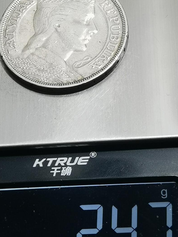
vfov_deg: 16.4
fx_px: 822
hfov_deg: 12.3
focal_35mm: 120
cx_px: 64
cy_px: 76
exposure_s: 1/100
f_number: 1.9
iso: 100
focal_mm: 6.67
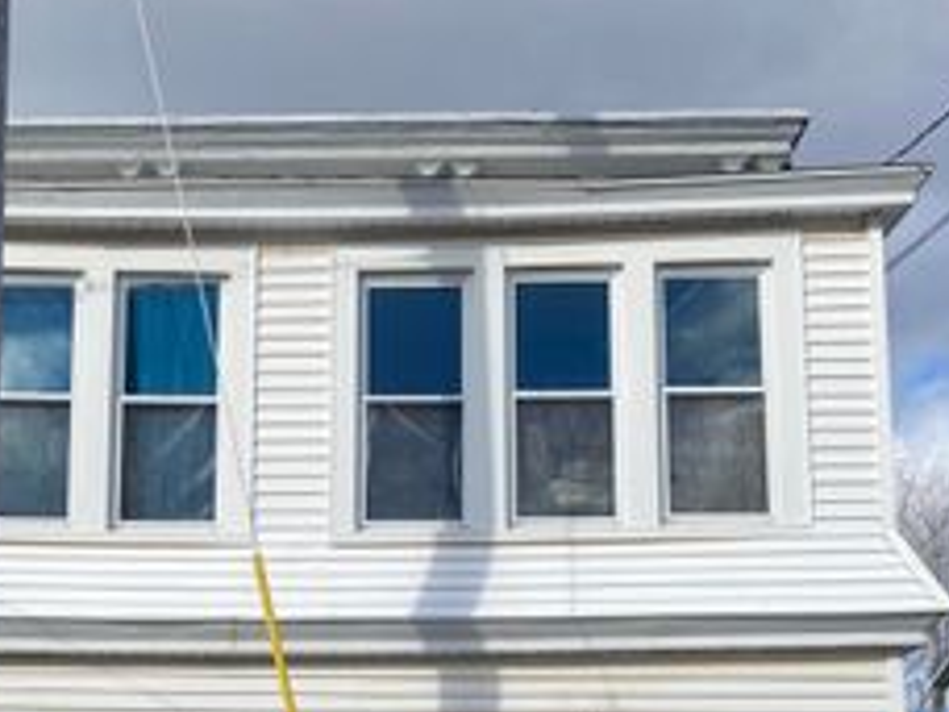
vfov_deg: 24.2
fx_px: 1563
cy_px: 756
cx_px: 246
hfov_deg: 33.2
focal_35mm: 57
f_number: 1.8
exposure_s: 1/3401
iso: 32
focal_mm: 4.25
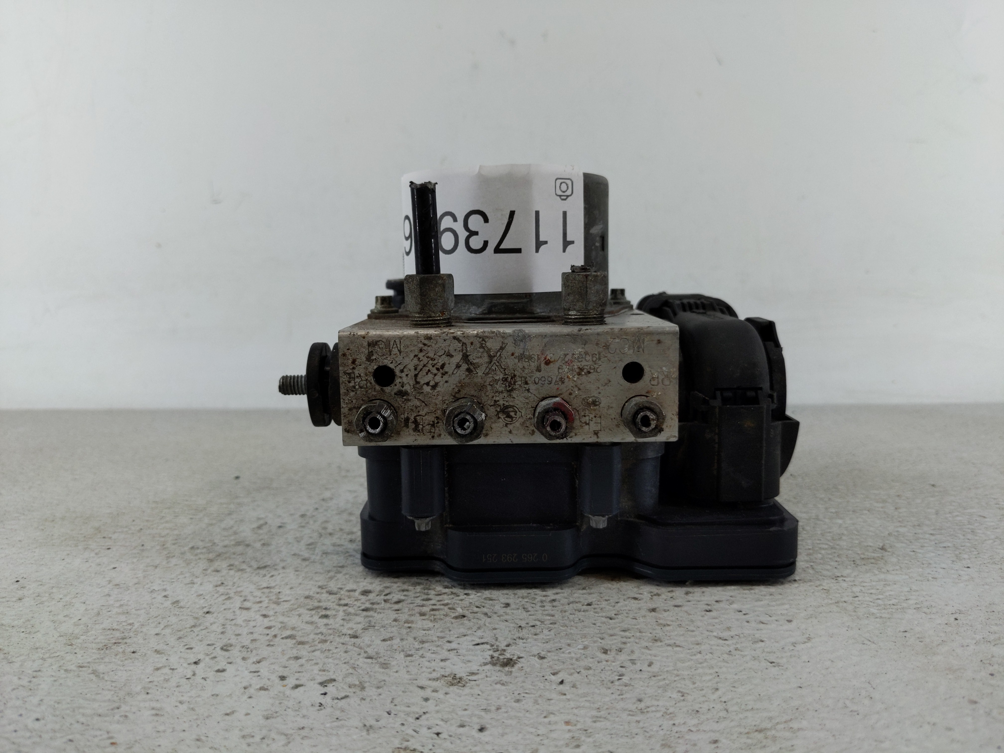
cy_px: 376
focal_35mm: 25
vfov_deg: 54.9
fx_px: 725
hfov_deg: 69.4
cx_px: 502
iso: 58
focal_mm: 4.38
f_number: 1.73
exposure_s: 1/144
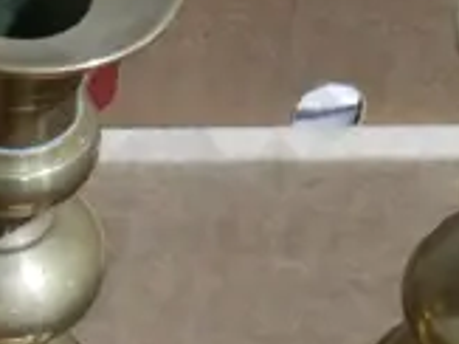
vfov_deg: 6.3
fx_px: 2995
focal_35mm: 226
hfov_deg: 8.0
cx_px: -667
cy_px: 813
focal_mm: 18
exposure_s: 1/60
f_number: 4
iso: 640
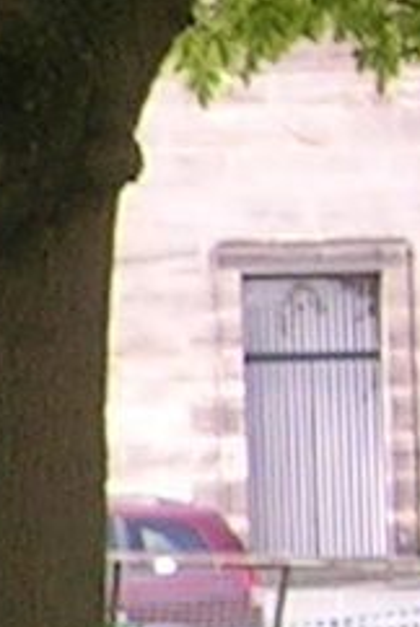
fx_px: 7363
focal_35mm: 422
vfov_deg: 4.9
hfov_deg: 3.0
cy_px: 518
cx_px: -2196
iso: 50
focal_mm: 7.3
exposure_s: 1/189
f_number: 3.1
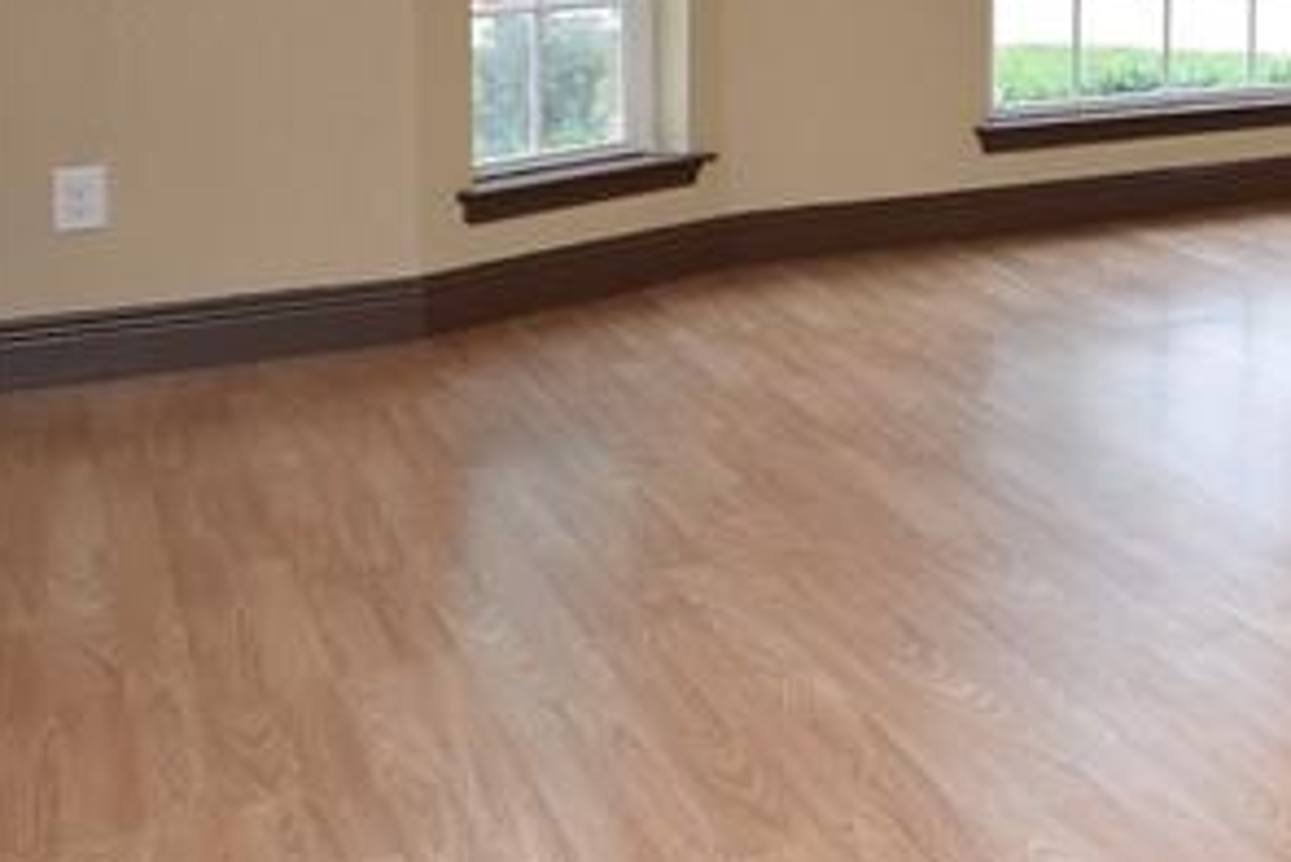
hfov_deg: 23.5
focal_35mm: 52
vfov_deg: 24.0
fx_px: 1866
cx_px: 2219
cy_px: -136
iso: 500
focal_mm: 10
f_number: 5.6
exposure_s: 1/60
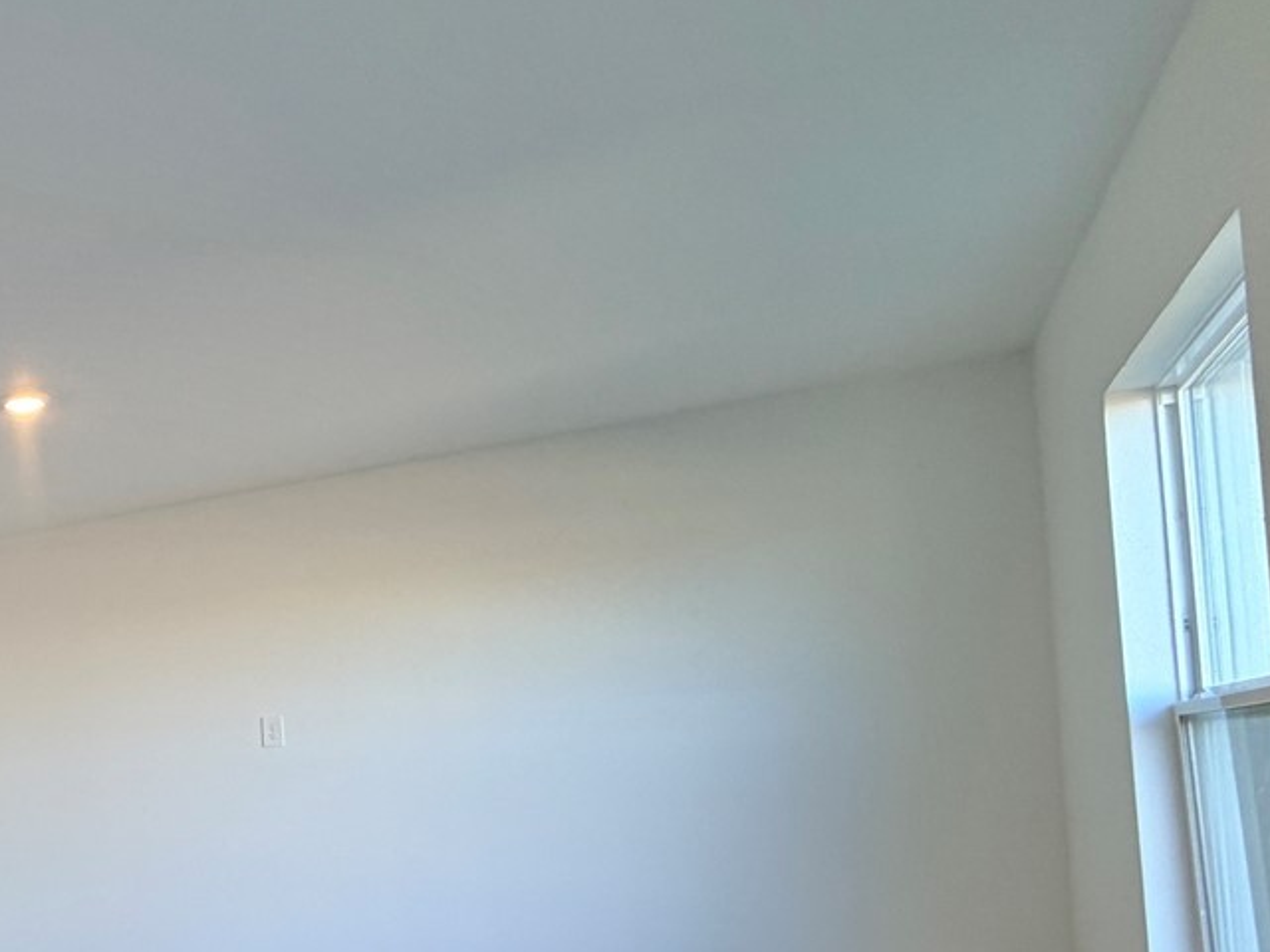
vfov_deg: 39.4
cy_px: 734
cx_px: -111
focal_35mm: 35
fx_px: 1284
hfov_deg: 42.1
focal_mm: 2.22
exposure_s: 1/120
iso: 100
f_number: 2.2
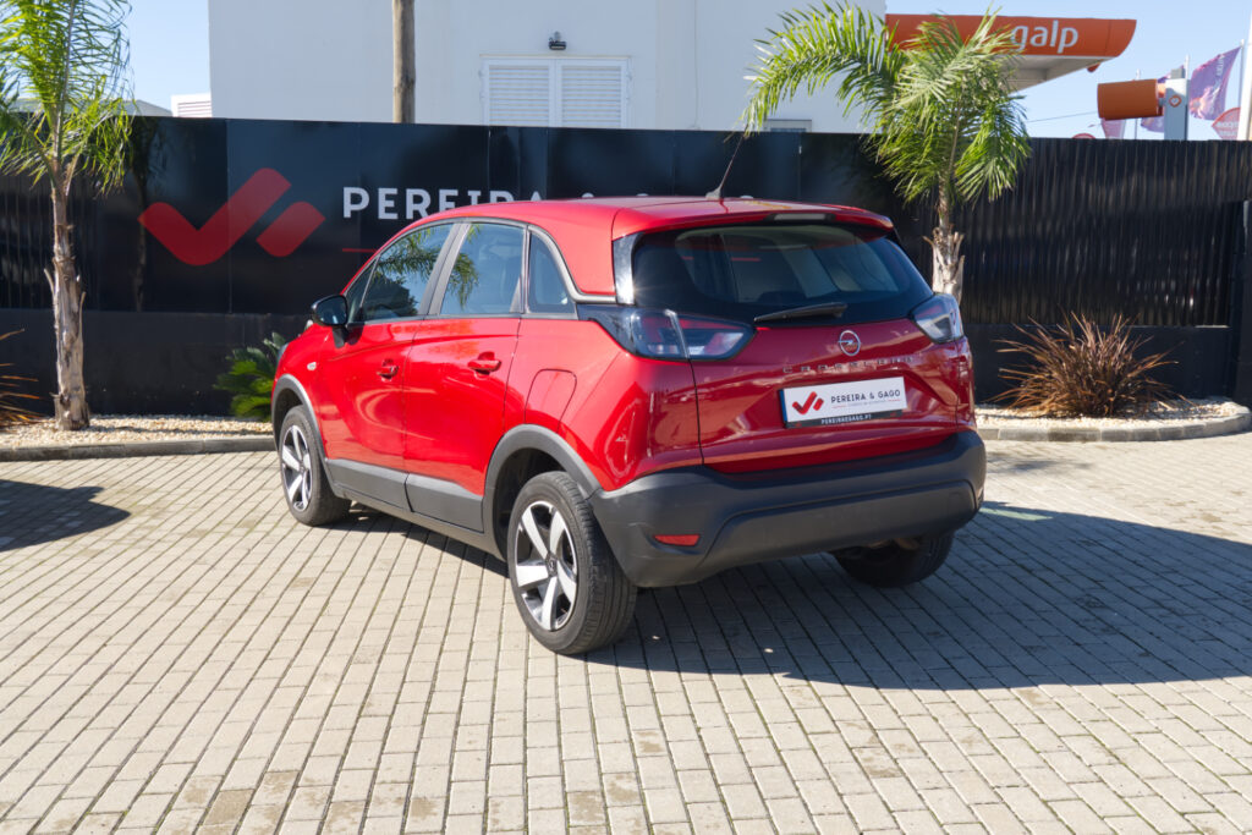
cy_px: 418
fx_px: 1252
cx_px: 626
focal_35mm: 36
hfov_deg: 53.1
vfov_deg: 36.9
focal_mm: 24.2
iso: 160
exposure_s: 1/160
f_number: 8
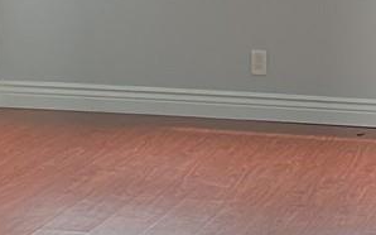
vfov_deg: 7.9
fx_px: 1690
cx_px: 438
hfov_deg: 12.4
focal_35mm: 165
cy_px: 4
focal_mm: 3
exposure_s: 1/120
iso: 32
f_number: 1.8
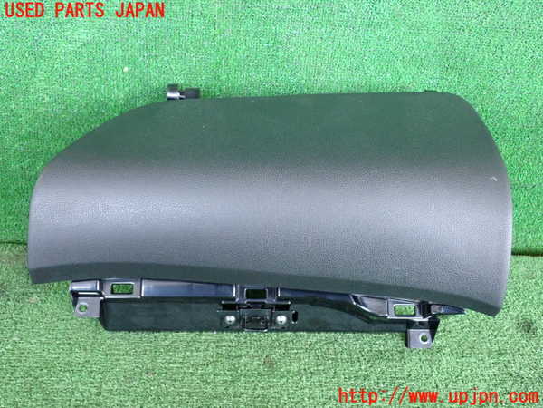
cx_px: 272
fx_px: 565
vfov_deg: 39.7
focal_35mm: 36
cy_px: 204
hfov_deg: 51.4
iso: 1000
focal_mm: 6.37
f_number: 2.5
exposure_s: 1/125
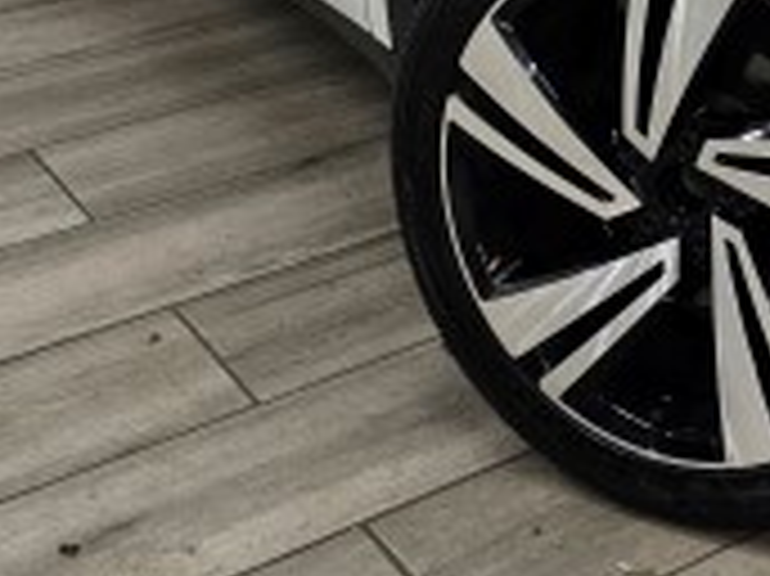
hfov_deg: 21.3
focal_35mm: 87
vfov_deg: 14.9
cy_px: -436
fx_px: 1934
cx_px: 869
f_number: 1.7
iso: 200
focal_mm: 6.3
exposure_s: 1/100
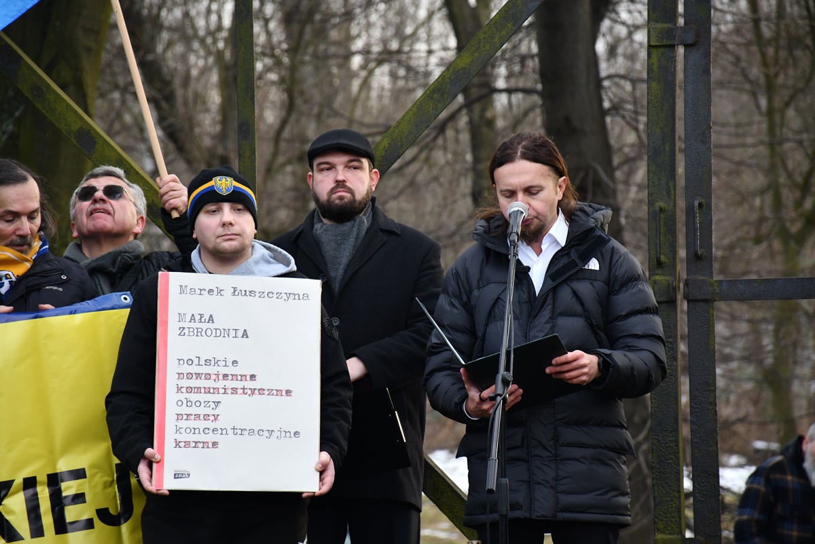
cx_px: 408
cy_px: 272
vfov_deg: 6.5
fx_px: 4754
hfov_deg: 9.8
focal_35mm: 210
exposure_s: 1/500
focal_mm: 140
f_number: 5.6
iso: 1400
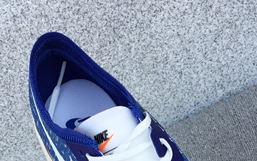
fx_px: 546
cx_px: 152
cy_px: 197
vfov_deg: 16.0
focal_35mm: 78
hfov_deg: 26.4
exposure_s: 1/223
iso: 25
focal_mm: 3.3
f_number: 2.4
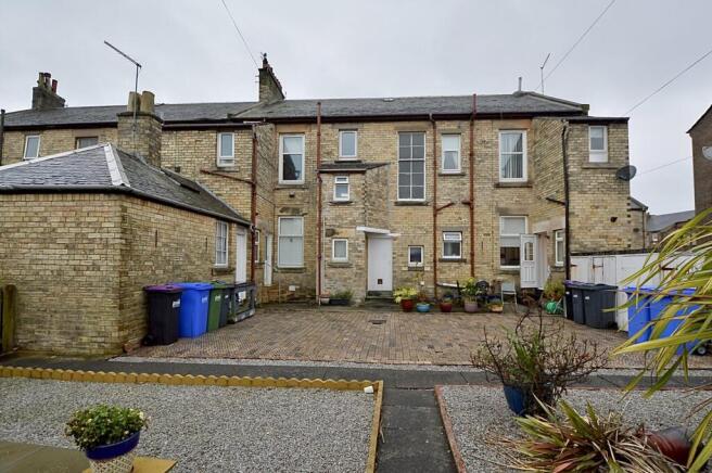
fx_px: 296
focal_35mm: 15
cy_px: 236
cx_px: 356
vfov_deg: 77.2
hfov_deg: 100.4
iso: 400
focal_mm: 10
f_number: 5.6
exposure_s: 1/125
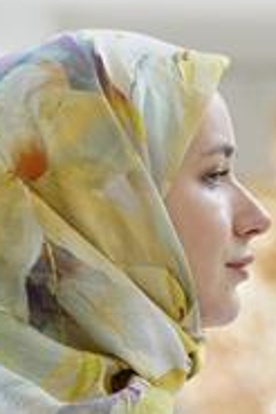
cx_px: 65
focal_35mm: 315
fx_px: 3615
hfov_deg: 4.4
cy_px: 423
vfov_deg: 6.5
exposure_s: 1/125
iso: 500
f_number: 5
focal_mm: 125
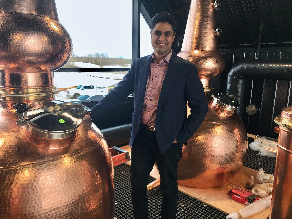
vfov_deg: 49.7
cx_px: 146
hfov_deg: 63.4
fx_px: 236
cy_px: 110
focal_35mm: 28
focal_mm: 3.99
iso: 20
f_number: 1.8
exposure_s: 1/248
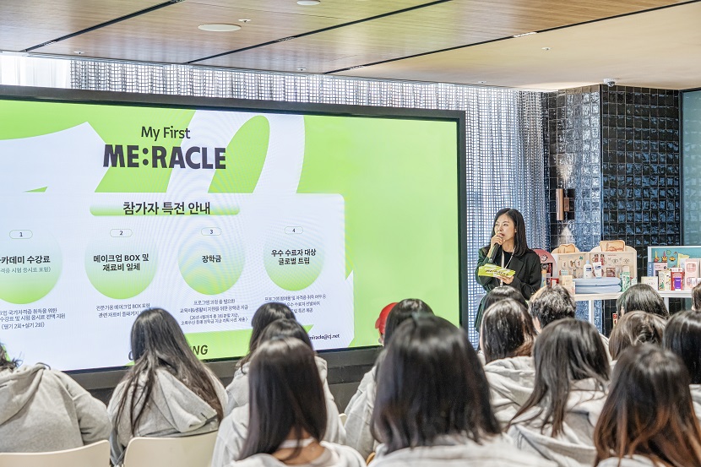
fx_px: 1207
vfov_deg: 21.9
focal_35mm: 62
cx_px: 350
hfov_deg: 32.4
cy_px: 234
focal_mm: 62
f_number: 4.5
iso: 800
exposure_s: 1/125
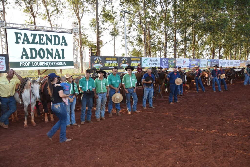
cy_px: 84
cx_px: 125
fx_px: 188
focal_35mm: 27
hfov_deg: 67.4
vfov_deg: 48.0
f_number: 5.6
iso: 200
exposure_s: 1/125
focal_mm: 18
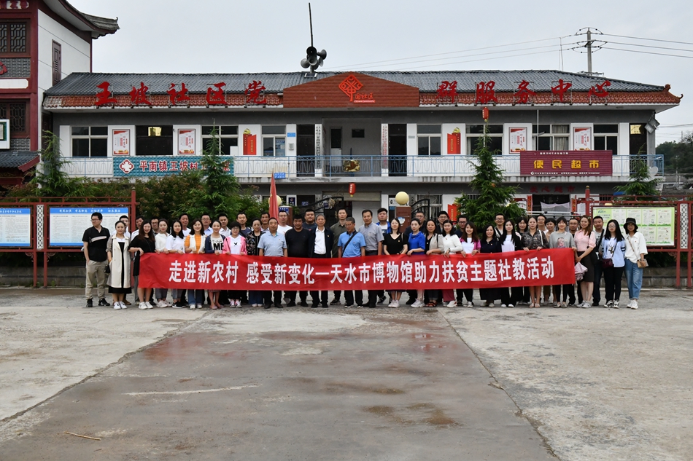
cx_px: 346
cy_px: 230
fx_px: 770
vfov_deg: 33.4
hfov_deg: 48.5
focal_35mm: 40
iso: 5000
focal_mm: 40
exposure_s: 1/1250
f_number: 18
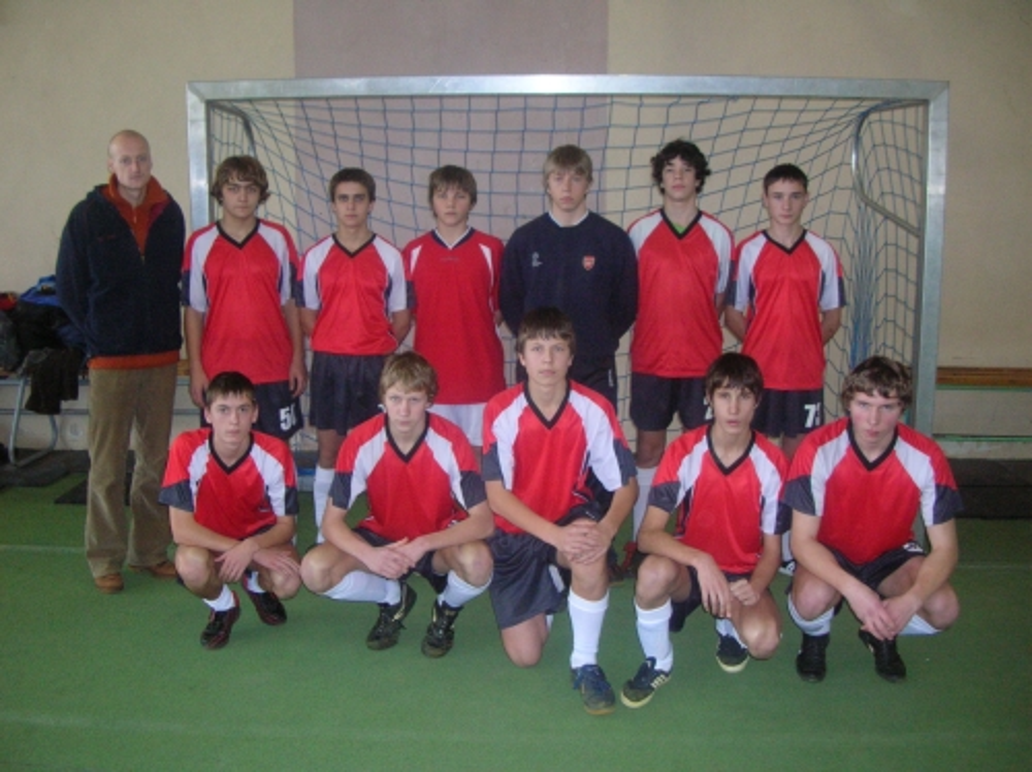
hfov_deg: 52.7
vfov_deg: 40.6
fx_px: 1042
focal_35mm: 35
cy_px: 386
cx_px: 516
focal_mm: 5.8
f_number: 2.8
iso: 191
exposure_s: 1/60.1
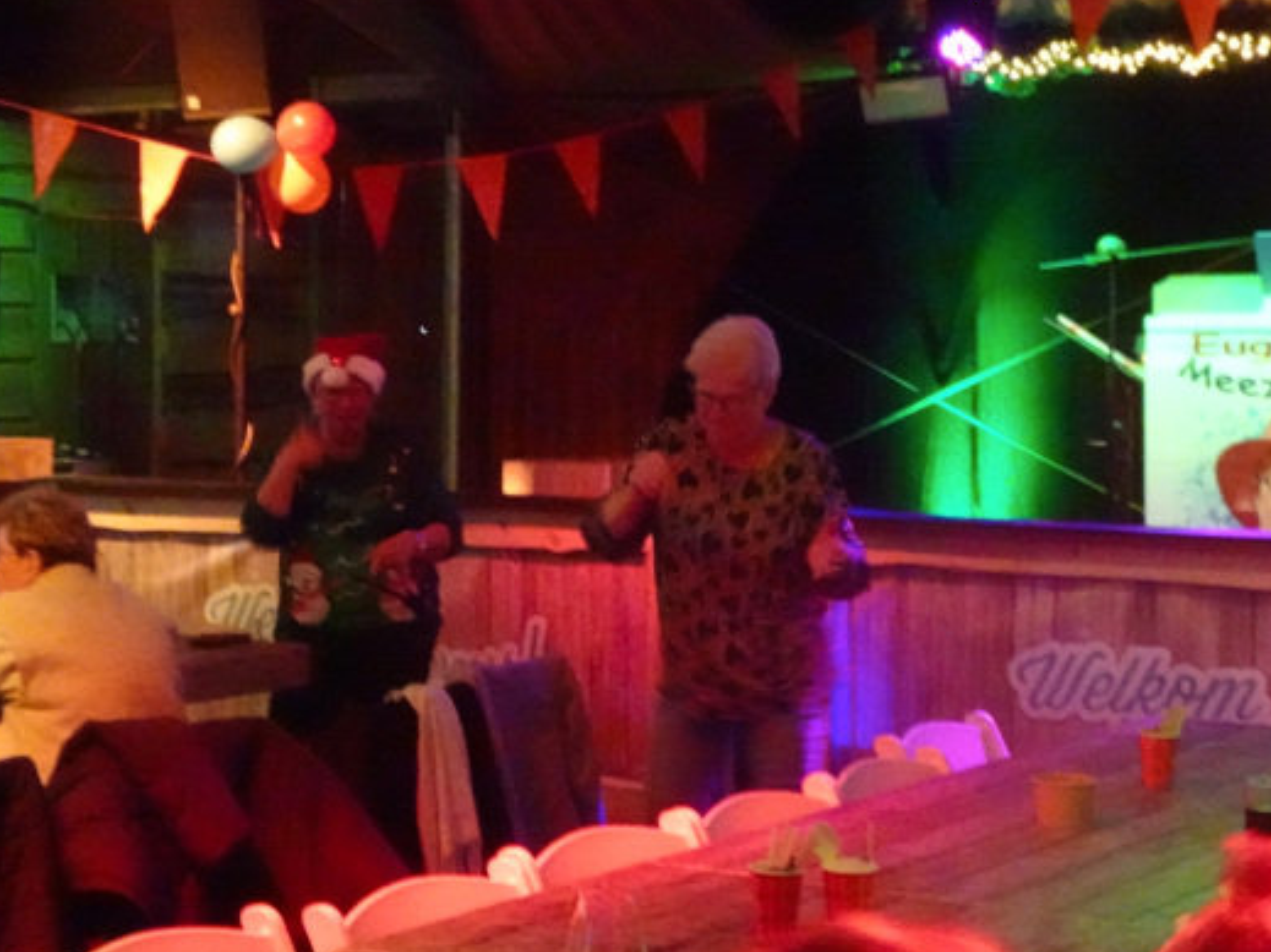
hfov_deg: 26.3
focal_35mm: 74
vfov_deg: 19.9
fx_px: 2716
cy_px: 406
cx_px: 534
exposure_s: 1/13
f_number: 7.1
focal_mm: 7.79
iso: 3200
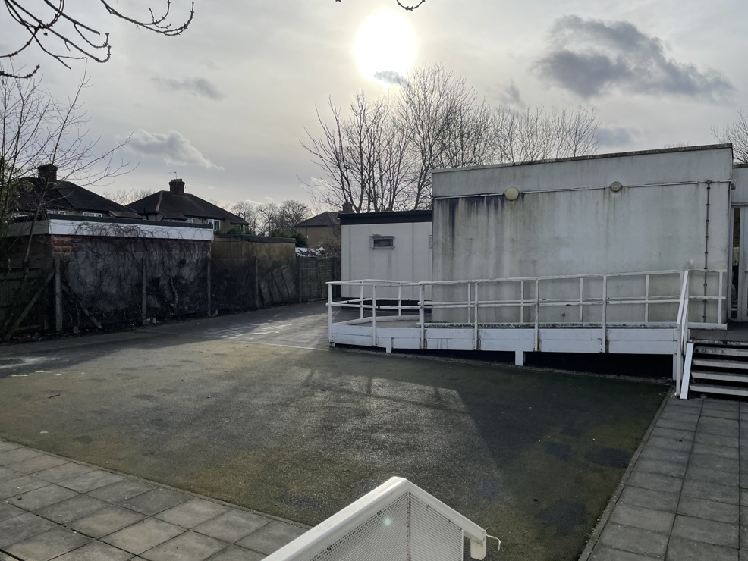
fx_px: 584
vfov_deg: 51.4
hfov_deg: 65.3
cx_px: 381
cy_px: 281
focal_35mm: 27
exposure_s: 1/4132
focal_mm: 4.2
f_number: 1.6
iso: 32
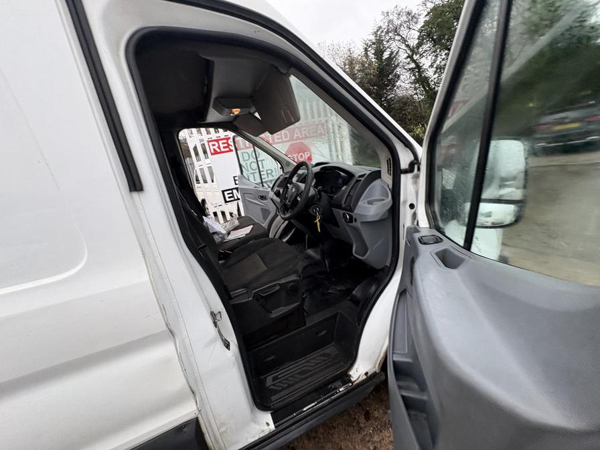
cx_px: 300
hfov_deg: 102.1
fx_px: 243
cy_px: 225
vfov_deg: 85.7
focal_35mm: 14
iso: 160
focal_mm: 2.22
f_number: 2.2
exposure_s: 1/99
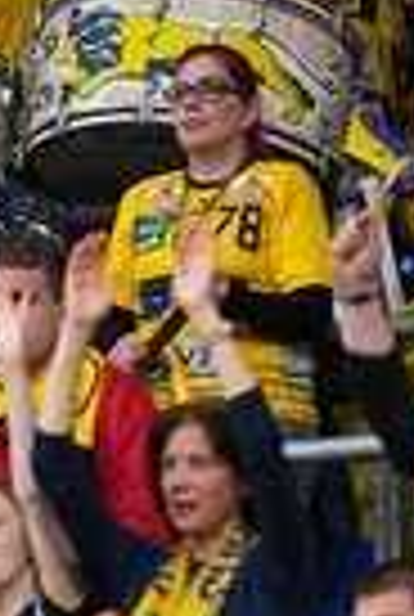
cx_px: -423
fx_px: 10126
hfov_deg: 2.3
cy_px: -288
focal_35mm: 590
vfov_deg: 3.5
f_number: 1.8
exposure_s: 1/640
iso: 1000
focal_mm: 135
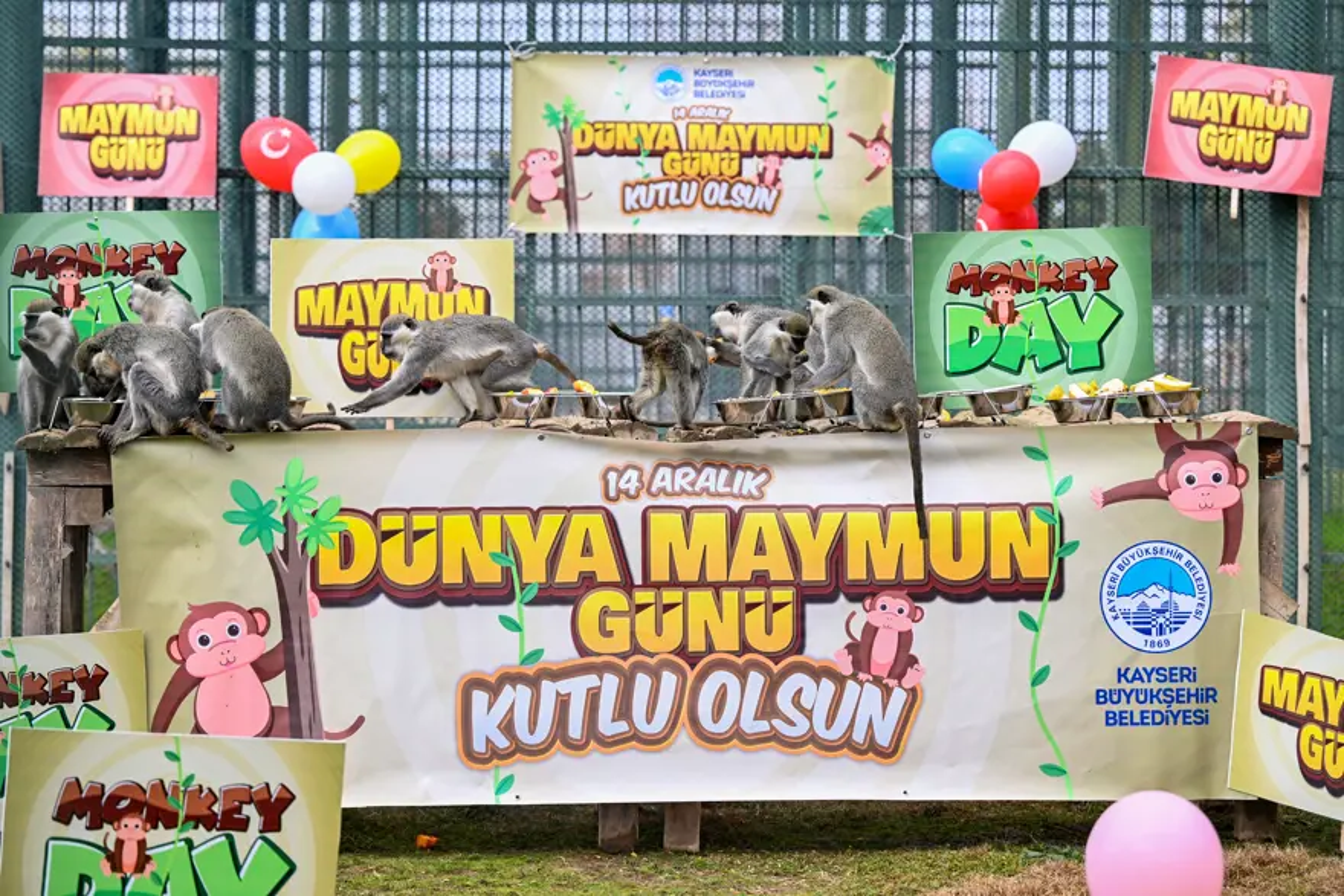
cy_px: 448
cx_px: 672
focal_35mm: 90
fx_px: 3360
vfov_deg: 15.2
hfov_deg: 22.6
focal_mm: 90
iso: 1000
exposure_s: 1/2000
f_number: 3.2
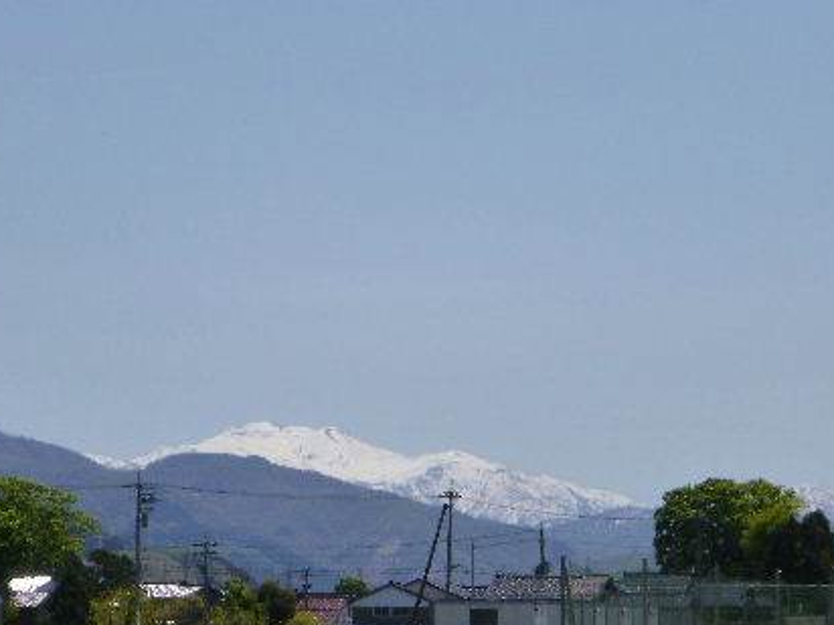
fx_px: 4240
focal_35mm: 176
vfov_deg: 8.4
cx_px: 314
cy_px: 281
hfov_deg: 11.2
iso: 160
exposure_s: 1/640
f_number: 5.7
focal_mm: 18
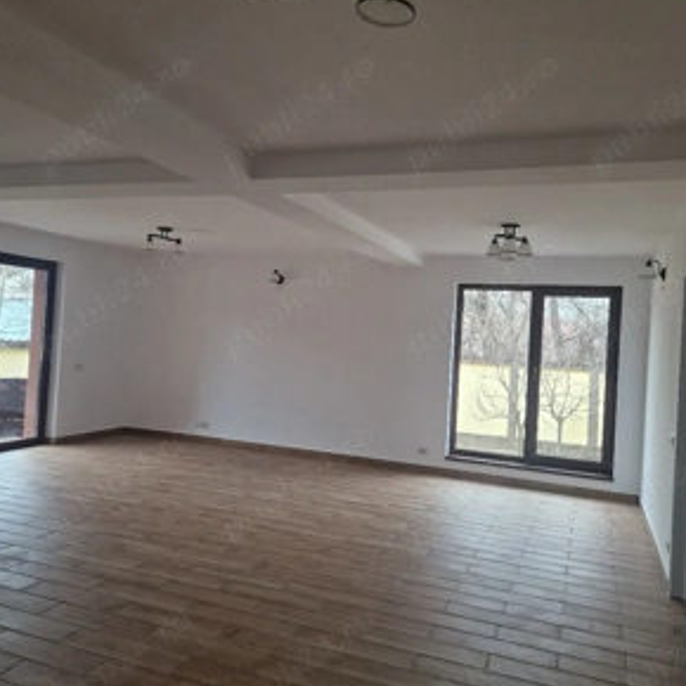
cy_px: 326
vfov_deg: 57.3
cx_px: 345
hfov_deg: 57.3
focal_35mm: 28
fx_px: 628
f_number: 1.8
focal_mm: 5.4
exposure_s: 1/100
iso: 320
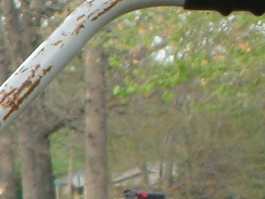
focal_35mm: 325
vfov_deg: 4.5
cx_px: -537
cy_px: 294
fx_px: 2487
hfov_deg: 5.7
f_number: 3.7
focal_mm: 8.8
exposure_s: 1/63.5
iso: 50
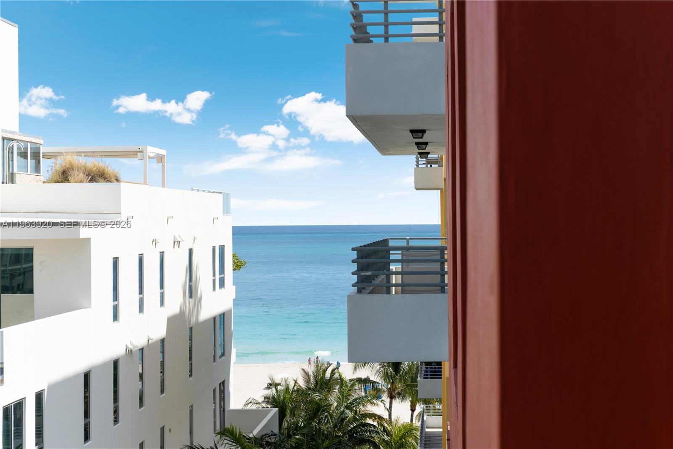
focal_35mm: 85
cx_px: 336
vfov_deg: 16.1
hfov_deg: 23.9
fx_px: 1589
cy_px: 224
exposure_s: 1/160
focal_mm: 85
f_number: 14
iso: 100
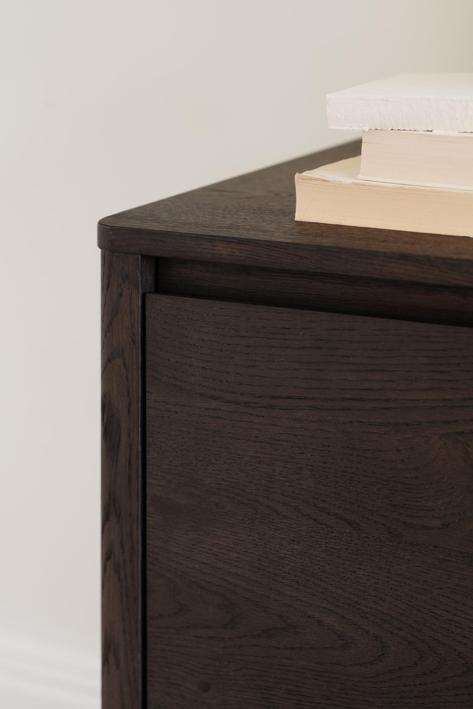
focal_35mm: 85
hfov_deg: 16.1
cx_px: 236
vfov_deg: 23.9
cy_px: 354
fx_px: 1675
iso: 1000
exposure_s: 1/60
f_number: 4.5
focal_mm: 85
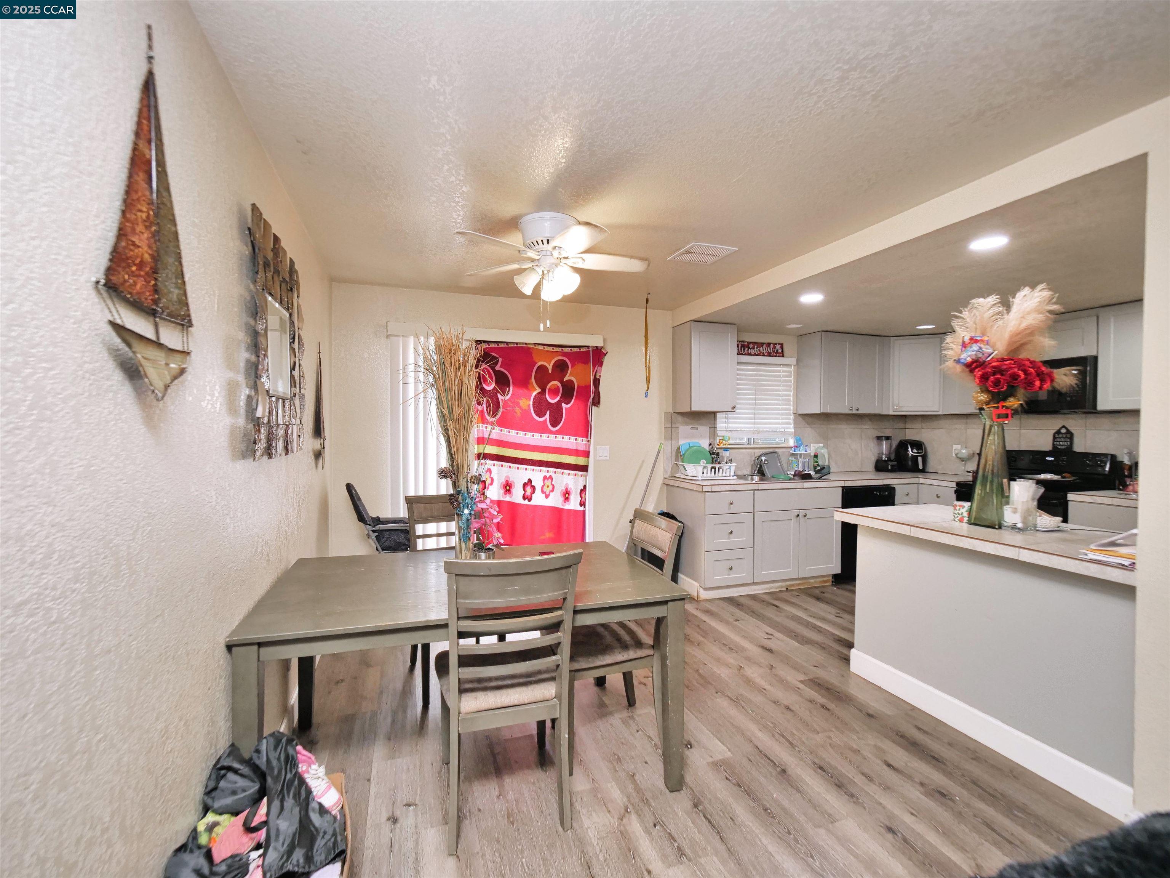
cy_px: 439
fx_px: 473
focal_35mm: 14
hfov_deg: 102.1
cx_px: 585
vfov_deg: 85.7
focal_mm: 7
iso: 800
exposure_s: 1/160
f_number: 2.8
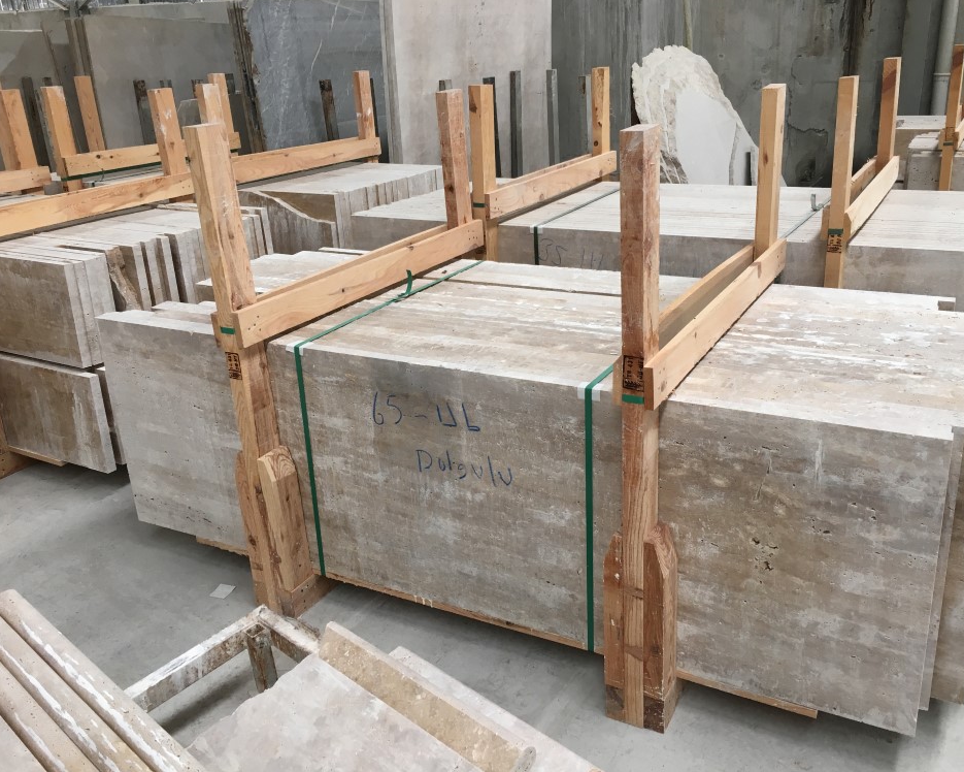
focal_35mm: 31
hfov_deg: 57.1
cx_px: 527
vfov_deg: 47.1
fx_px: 884
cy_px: 377
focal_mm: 4.15
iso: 25
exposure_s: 1/33
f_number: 2.2
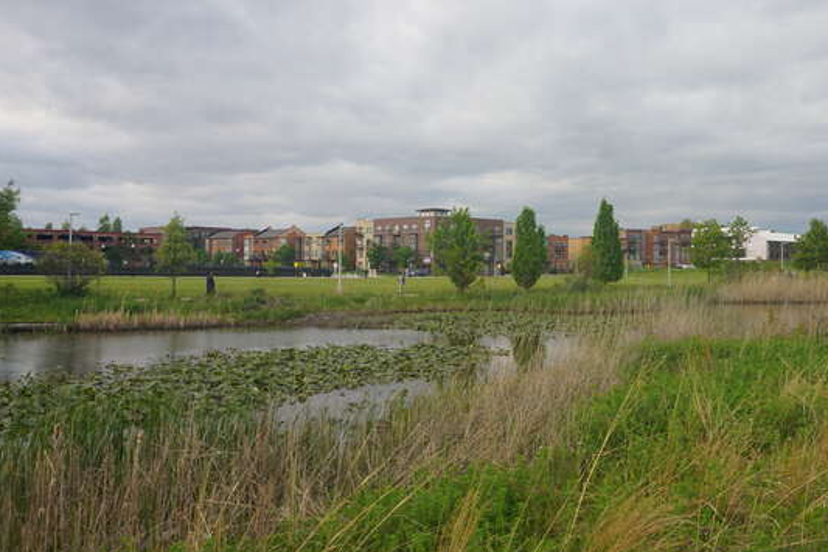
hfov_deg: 51.9
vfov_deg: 36.8
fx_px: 828
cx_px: 567
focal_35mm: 36
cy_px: 251
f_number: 8
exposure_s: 1/100
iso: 100
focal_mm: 16
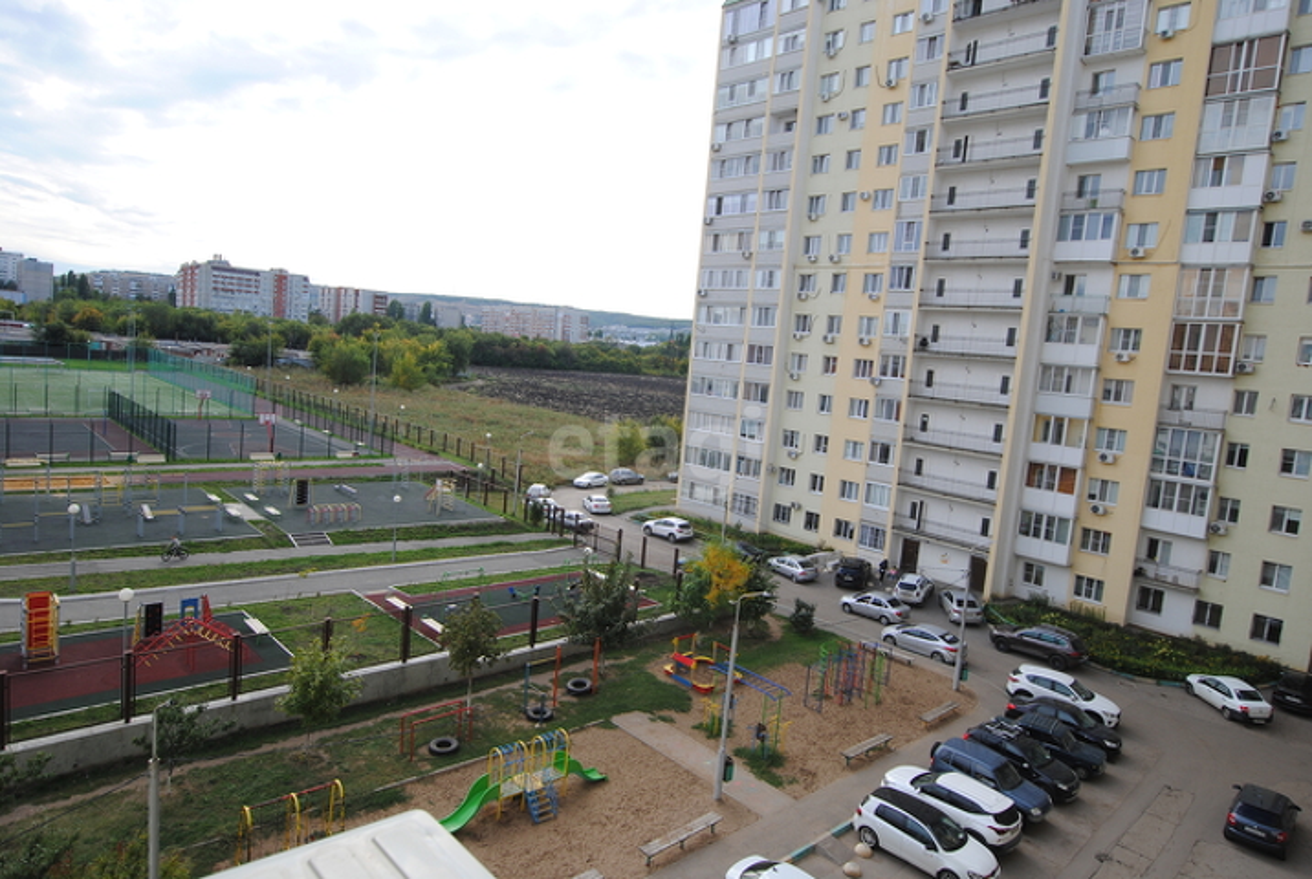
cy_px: 440
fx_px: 767
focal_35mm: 21
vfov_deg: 59.7
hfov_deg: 81.1
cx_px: 656
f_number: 6.3
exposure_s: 1/160
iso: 100
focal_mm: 14
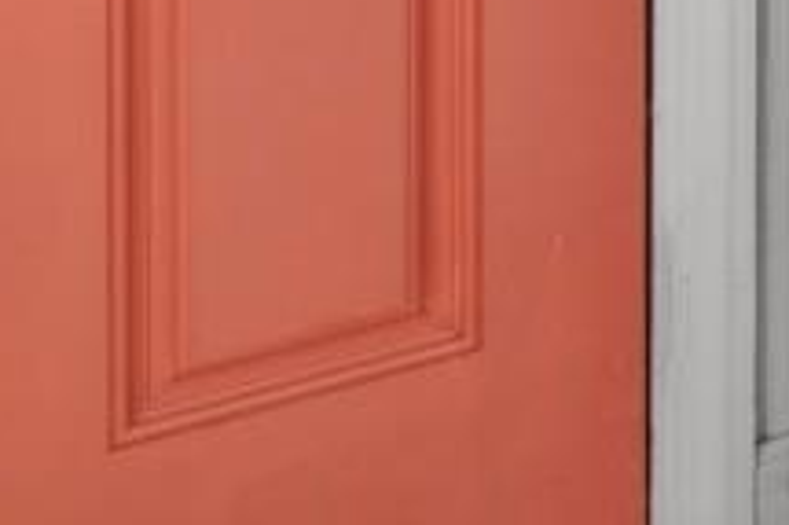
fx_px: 2803
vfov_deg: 8.3
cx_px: 2224
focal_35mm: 128
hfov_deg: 11.3
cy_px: -1248
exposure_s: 1.6
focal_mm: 11.5
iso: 100
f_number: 4.8
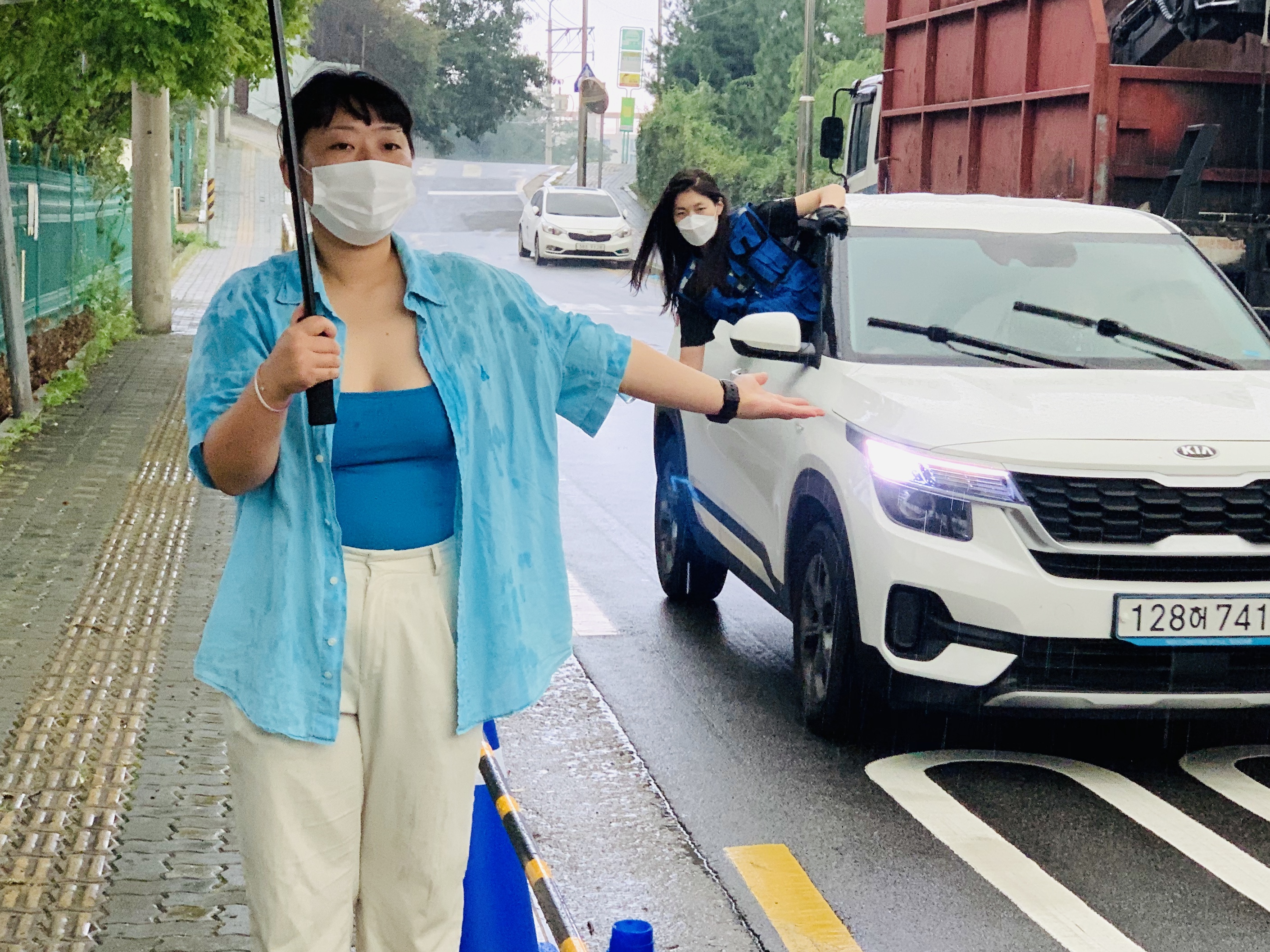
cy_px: 476
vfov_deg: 28.0
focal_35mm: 52
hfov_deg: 36.8
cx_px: 635
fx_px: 1907
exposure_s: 1/60
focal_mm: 6
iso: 160
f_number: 2.4
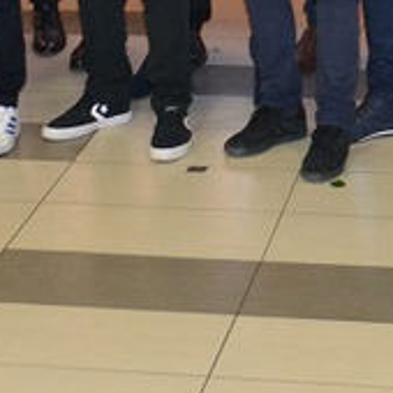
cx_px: 187
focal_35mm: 138
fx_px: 1773
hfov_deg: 12.7
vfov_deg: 11.9
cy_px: -265
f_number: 3.5
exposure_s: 1/60
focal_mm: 18
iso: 1400
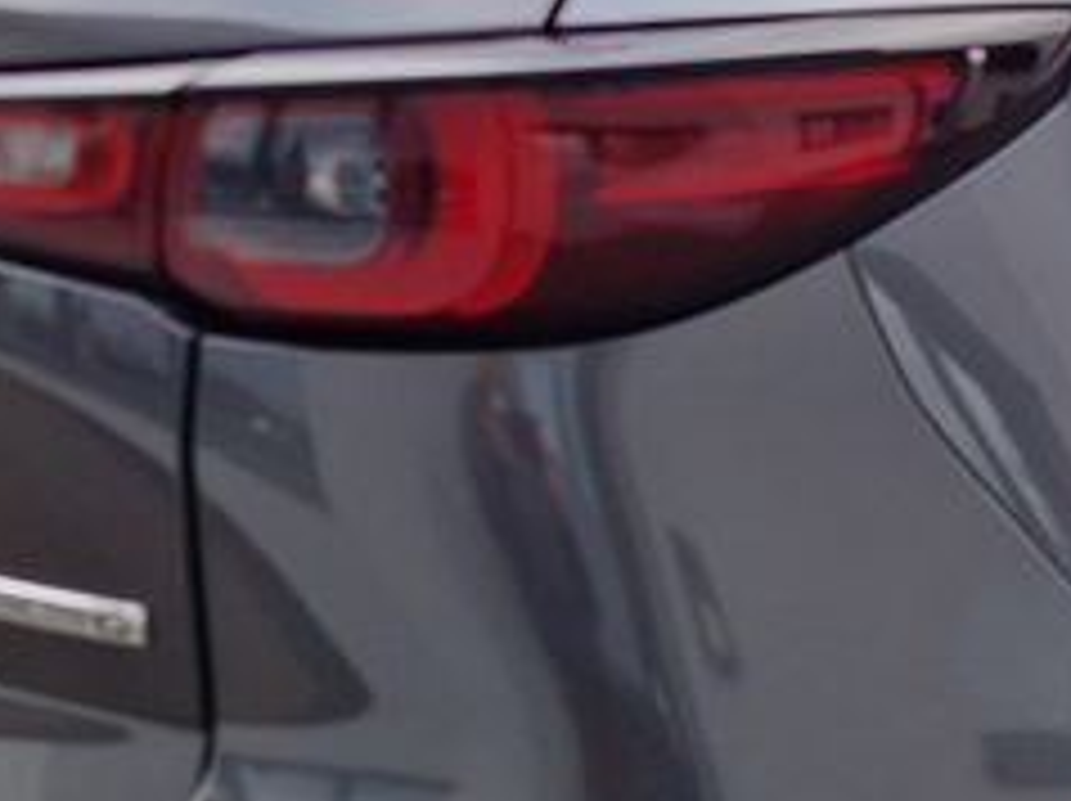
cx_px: 1125
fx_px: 3060
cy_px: 477
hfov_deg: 19.2
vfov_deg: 14.9
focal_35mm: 99
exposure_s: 1/180
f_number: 1.8
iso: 50
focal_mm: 5.4
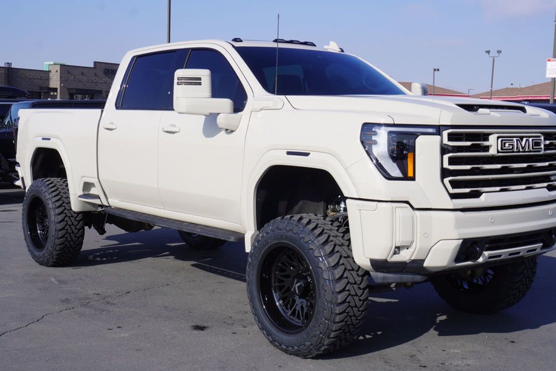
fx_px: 773
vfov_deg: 27.0
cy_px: 197
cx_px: 285
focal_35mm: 50
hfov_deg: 39.6
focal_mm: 30
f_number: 11
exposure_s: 1/160
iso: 100
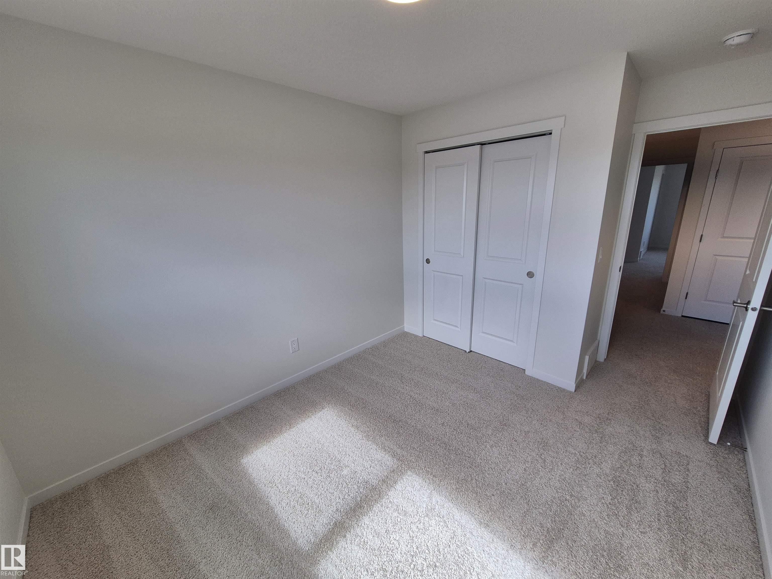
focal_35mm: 13
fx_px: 290
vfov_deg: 89.9
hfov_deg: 106.2
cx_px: 386
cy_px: 290
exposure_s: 1/210
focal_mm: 1.74
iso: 50
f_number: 2.2
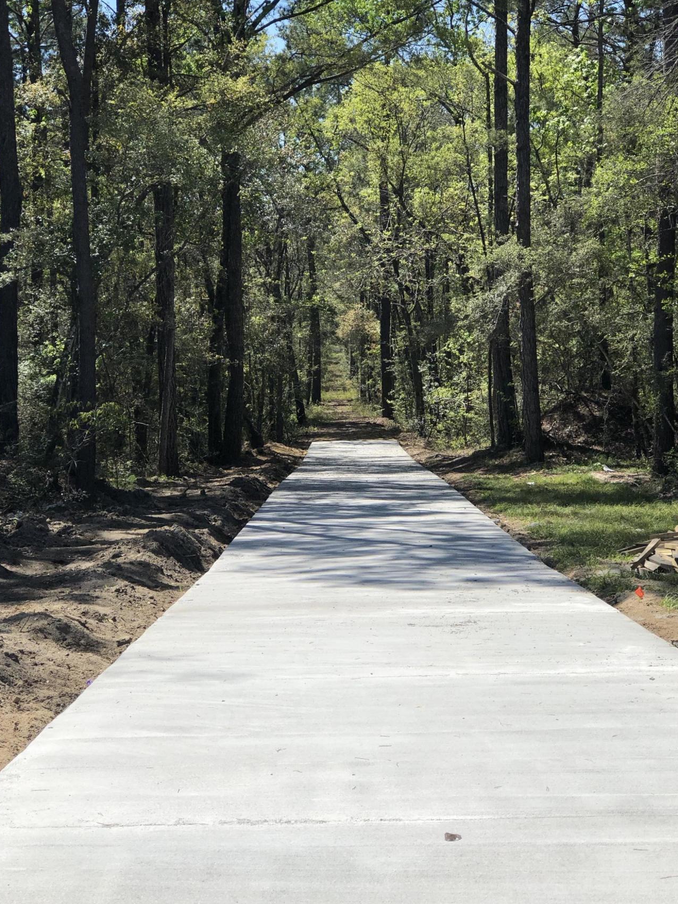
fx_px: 1749
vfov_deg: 29.0
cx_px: 360
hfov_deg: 21.9
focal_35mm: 67
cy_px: 410
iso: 20
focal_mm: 6.6
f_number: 2.8
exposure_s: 1/906
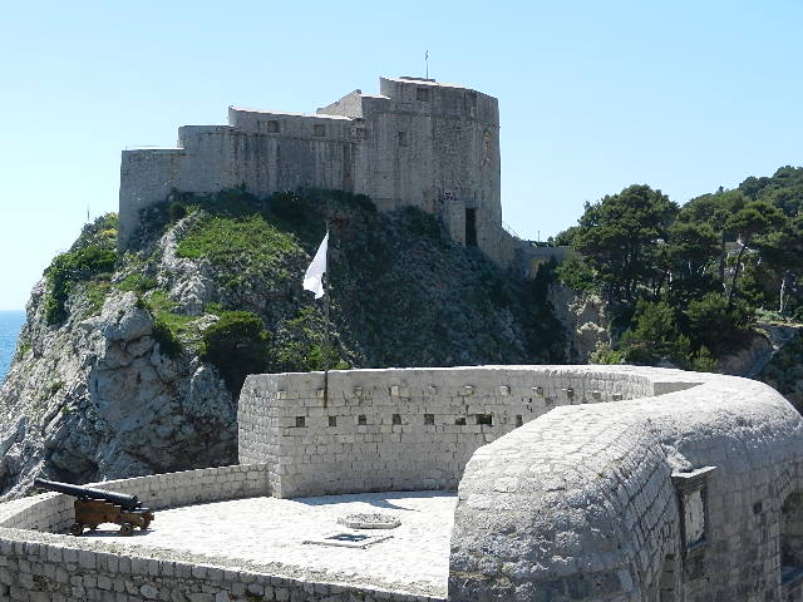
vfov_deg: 27.5
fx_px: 1229
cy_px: 301
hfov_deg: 36.2
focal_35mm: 53
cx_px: 402
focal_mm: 9.4
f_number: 4.4
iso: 160
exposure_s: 1/1000
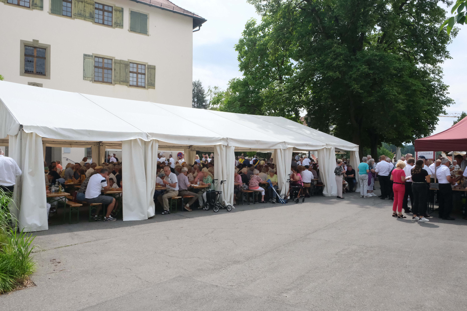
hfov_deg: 67.4
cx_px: 234
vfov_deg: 47.9
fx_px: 350
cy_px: 156
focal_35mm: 27
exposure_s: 1/3800
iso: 4000
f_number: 10
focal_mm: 18
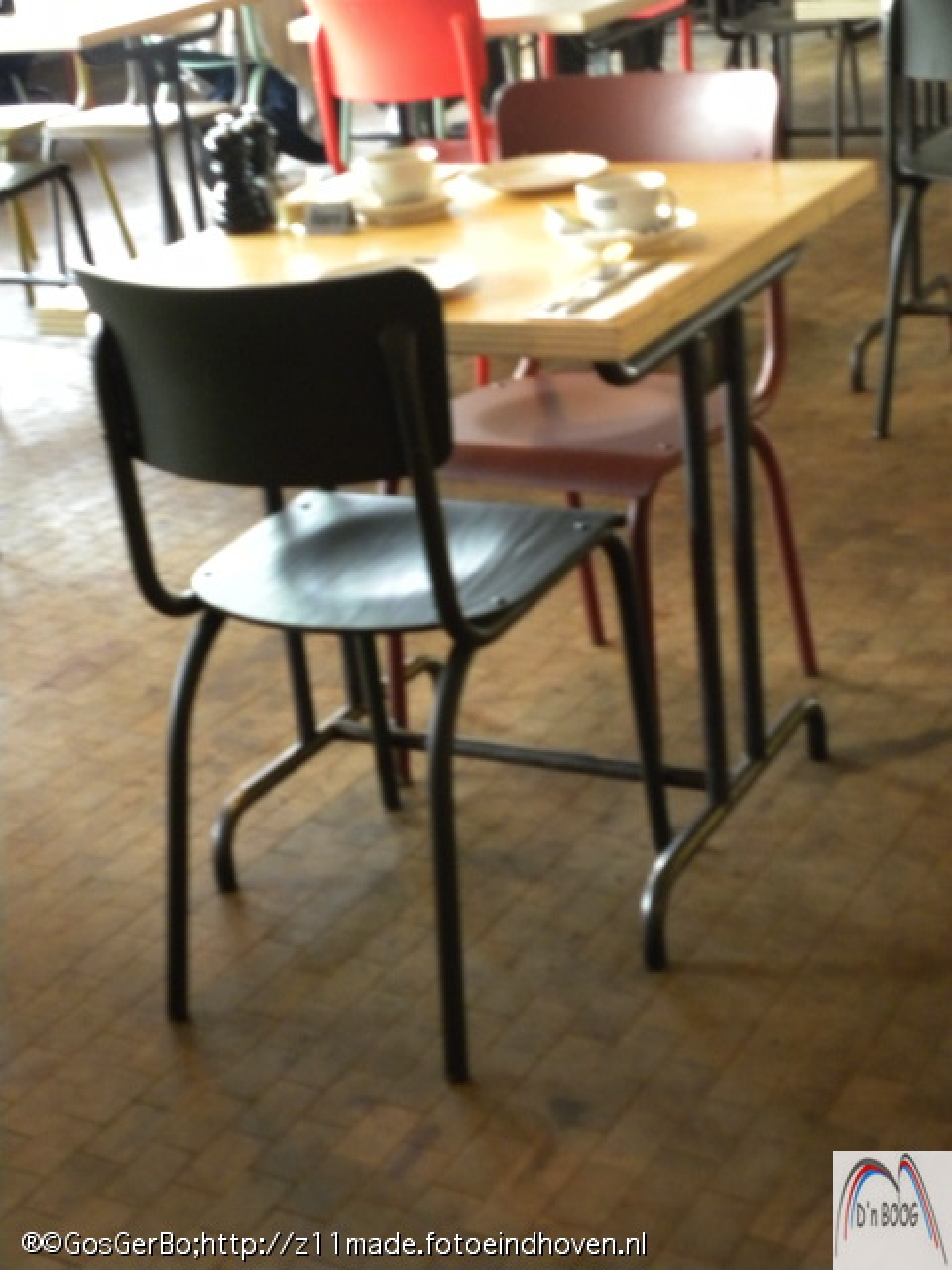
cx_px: 476
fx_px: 2127
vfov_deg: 33.2
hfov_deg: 25.2
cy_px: 635
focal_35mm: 58
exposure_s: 1/9.6
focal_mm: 10.3
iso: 432
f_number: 3.5
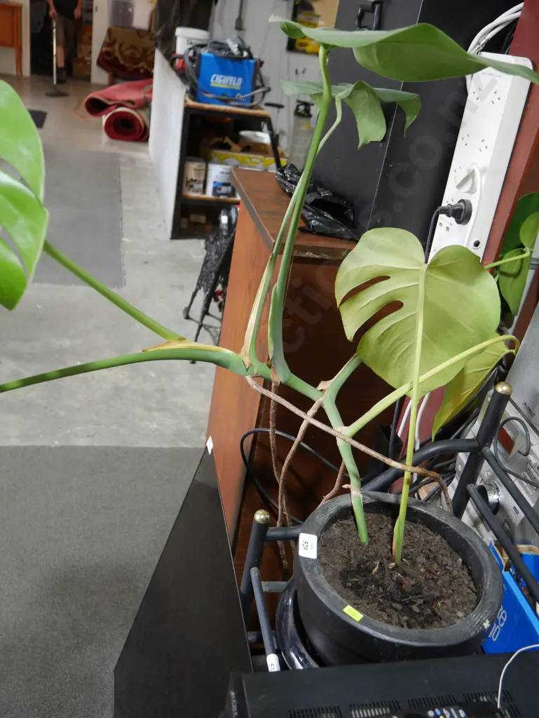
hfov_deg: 44.2
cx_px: 270
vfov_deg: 56.8
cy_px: 359
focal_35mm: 32
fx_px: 664
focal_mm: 16
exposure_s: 1/60
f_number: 3.6
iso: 320
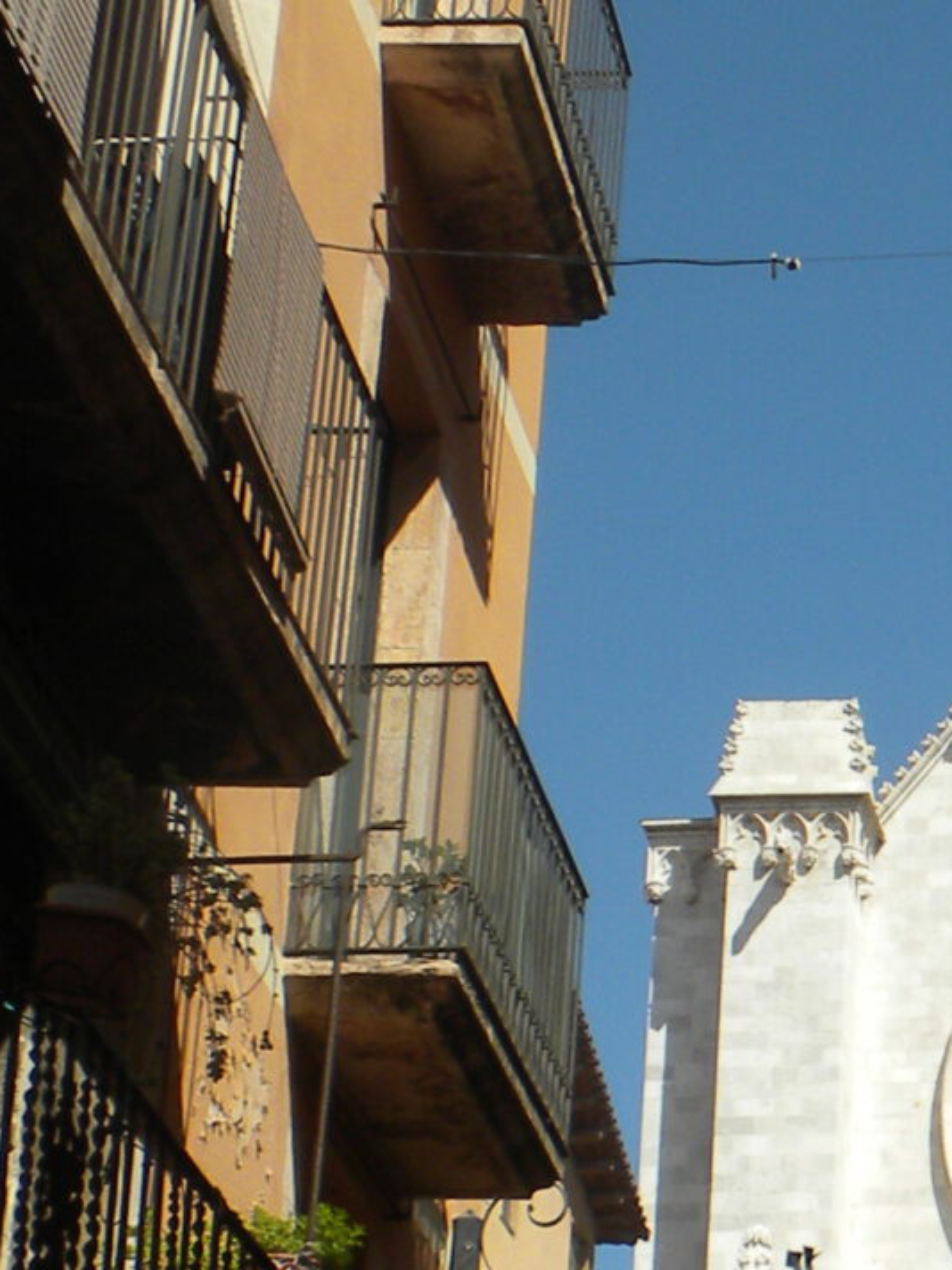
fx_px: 4877
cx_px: 1460
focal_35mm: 133
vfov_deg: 14.8
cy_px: 771
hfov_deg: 10.7
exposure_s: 1/132
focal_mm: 6.6
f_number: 10
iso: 64
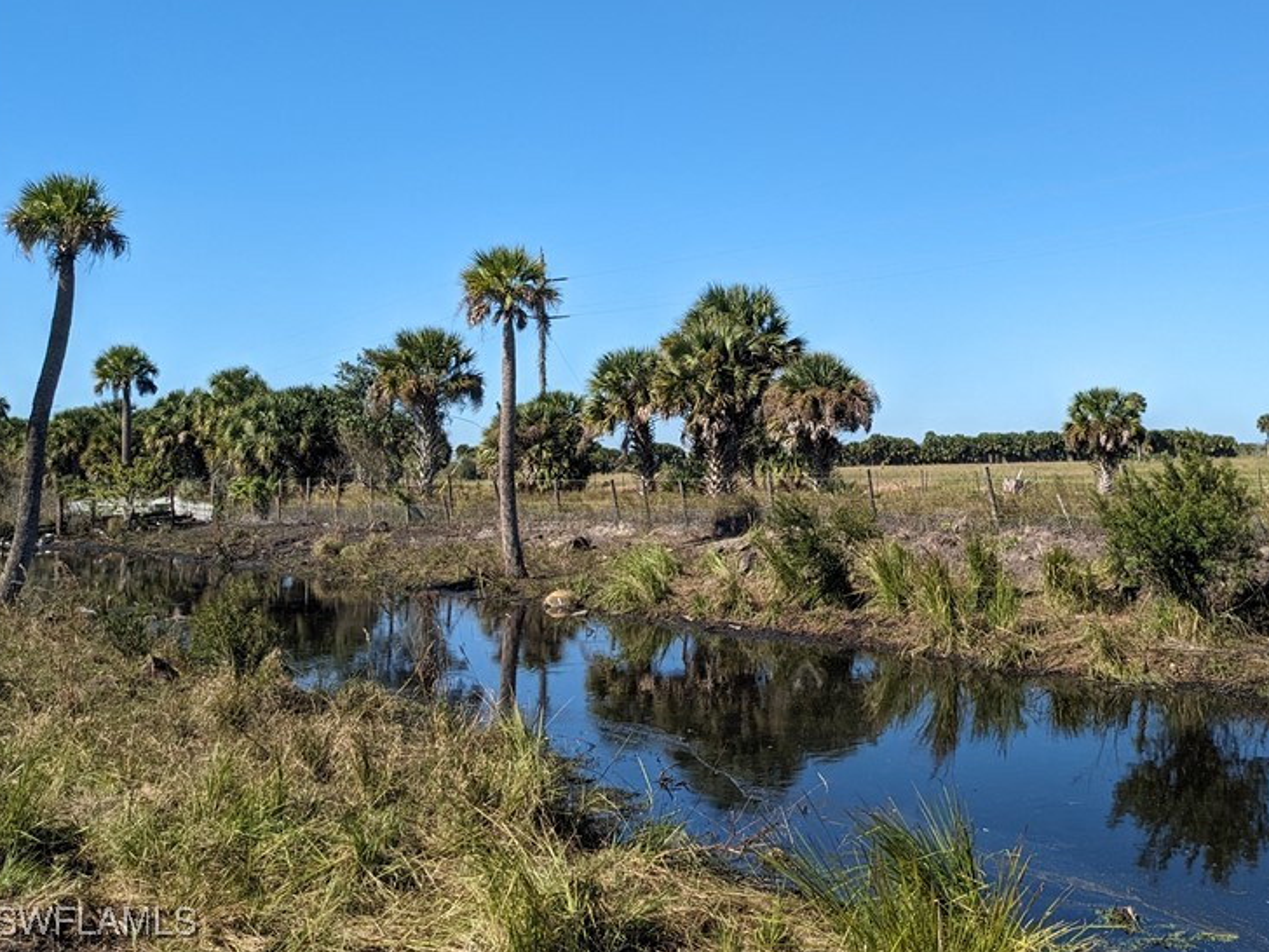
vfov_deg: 37.2
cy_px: 291
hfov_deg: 47.9
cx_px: 877
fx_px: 1393
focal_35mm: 38
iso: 62
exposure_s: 1/2597
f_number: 1.73
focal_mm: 4.38
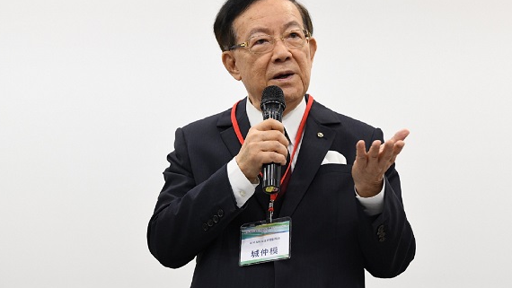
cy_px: 109
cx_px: 274
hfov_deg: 15.2
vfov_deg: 8.6
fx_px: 1915
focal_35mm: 141
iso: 4000
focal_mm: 120
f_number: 4.5
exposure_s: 1/250
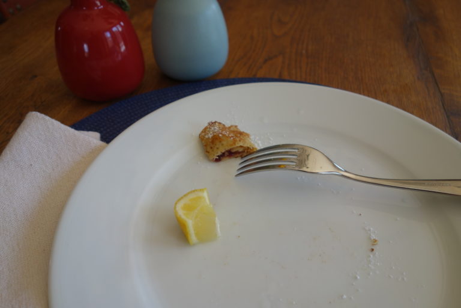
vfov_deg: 46.4
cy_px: 154
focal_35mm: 28
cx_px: 230
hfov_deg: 65.5
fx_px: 359
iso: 125
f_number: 2.8
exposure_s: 1/100
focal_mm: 10.4
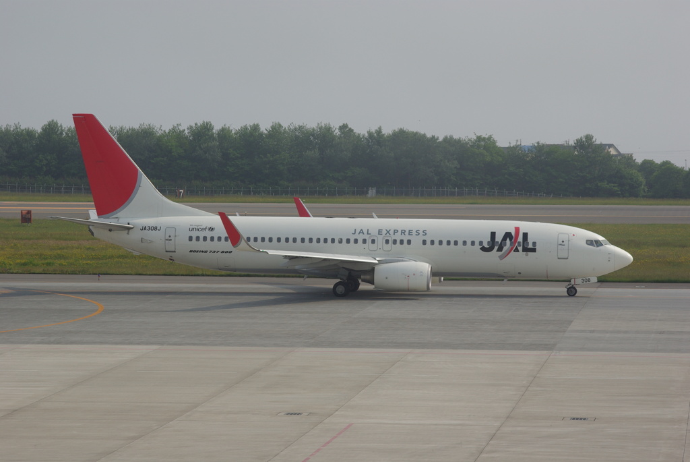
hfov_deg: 13.7
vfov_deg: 9.2
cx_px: 345
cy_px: 231
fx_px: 2878
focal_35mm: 150
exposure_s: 1/500
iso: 160
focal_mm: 100
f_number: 9
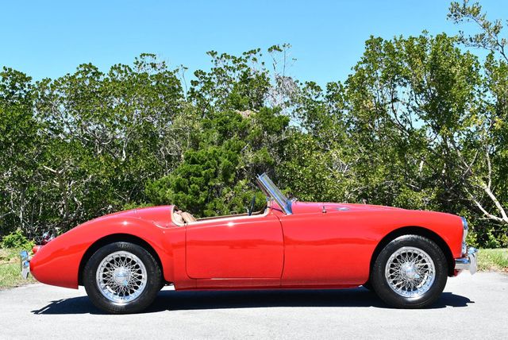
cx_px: 254
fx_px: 847
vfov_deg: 22.7
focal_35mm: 60
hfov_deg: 33.4
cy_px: 170
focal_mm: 30
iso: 140
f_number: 8
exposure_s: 1/250
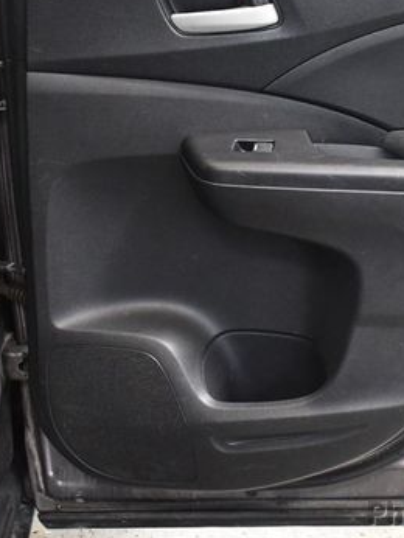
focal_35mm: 64
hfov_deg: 22.5
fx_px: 995
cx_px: 350
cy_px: 211
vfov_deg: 30.2
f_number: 3.5
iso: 3200
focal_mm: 18
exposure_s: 1/60
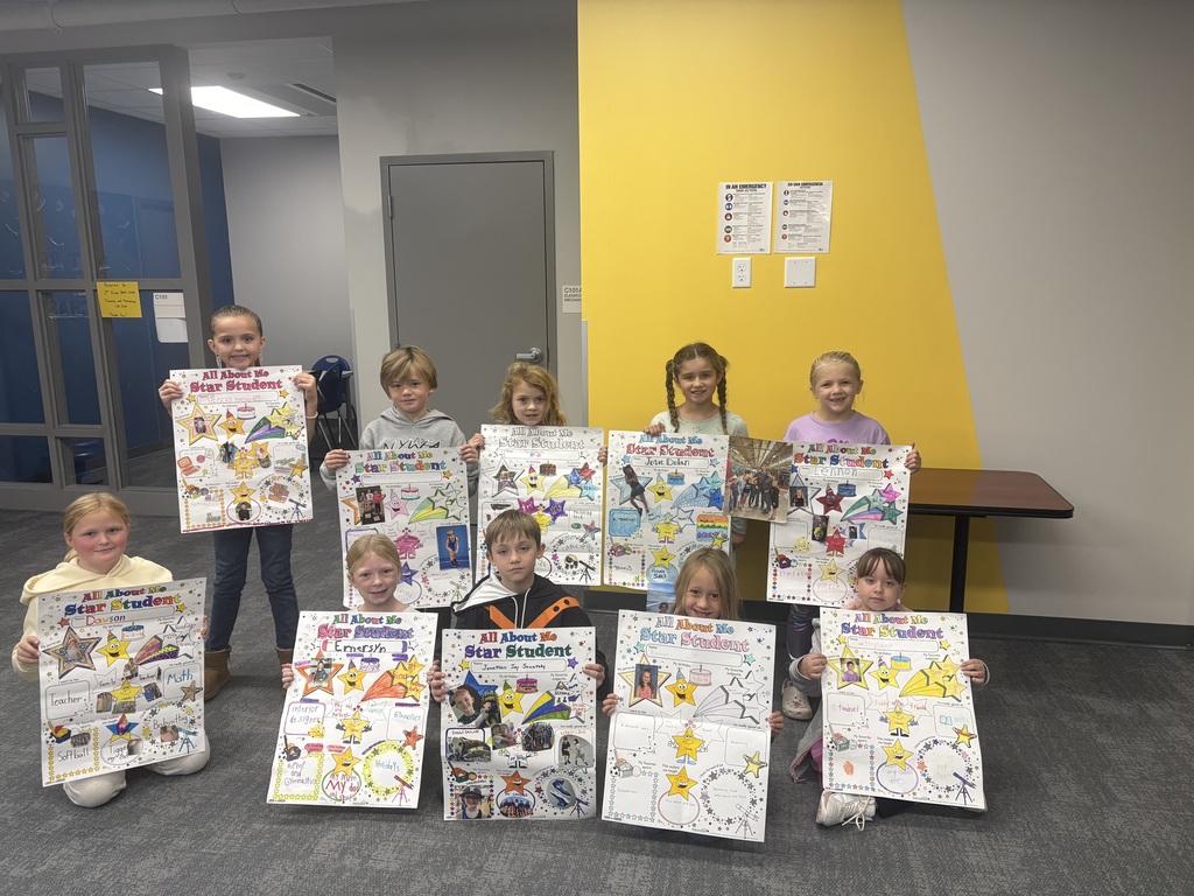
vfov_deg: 53.1
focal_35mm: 26
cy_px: 448
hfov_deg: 67.3
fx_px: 897
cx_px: 597
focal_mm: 5.96
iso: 125
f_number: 1.6
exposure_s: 1/120
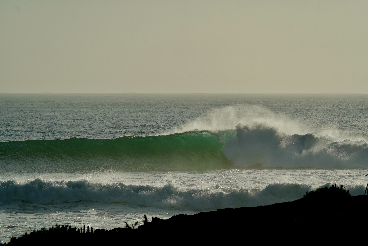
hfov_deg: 9.1
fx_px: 2320
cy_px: 123
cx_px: 184
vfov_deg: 6.1
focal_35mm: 227
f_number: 5.6
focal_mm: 227
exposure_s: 1/1600
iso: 100
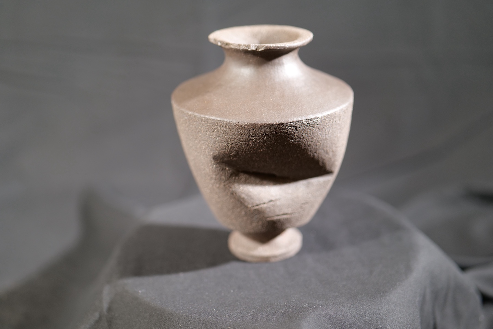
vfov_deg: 27.0
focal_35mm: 50
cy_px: 164
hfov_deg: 39.6
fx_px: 685
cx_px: 246
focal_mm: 50
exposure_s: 1/60
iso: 1250
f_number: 1.8
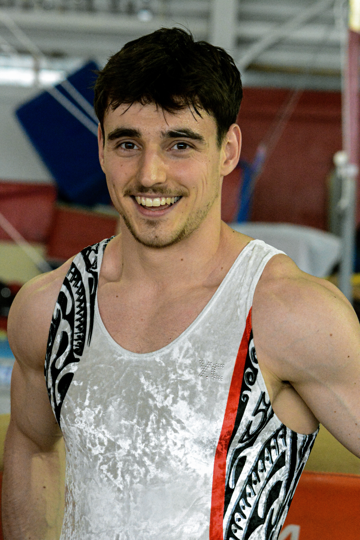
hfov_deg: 9.2
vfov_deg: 13.7
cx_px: 180
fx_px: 2249
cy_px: 270
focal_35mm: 150
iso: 8063
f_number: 9
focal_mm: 100
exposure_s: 1/200
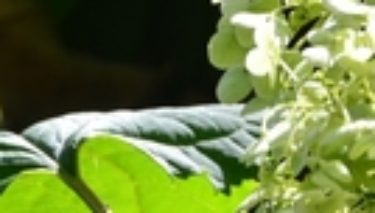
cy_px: 312
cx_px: 453
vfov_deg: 1.7
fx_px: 7316
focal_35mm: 734
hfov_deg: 2.9
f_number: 11
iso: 200
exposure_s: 1/100
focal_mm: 105
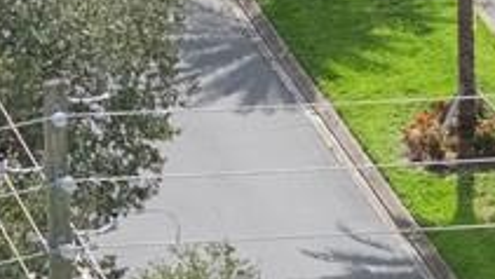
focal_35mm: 577
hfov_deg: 3.6
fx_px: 7578
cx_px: 1703
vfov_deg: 2.1
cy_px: 356
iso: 100
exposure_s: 1/1000
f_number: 2.8
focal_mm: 19.35
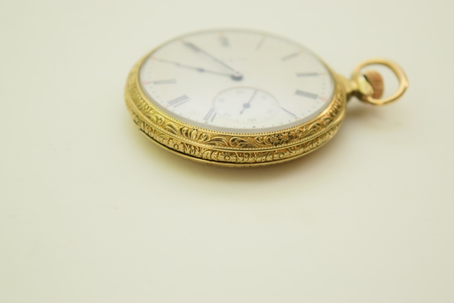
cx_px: 227
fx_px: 1040
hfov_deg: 24.6
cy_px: 152
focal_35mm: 82
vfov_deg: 16.6
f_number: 5.6
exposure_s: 1/125
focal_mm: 55
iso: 450
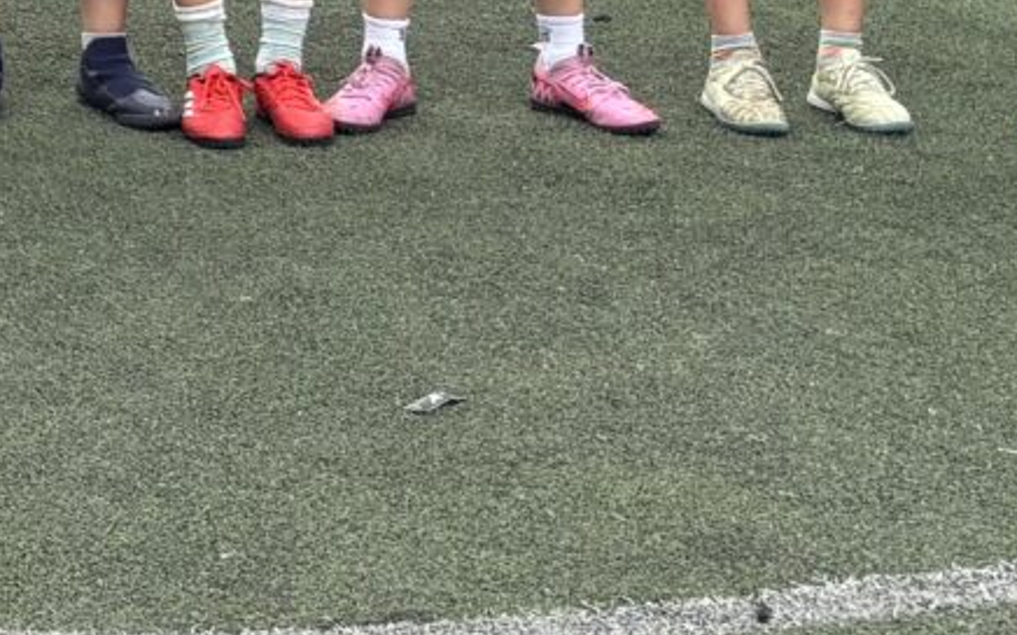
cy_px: -787
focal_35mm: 162
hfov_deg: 11.9
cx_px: -826
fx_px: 4488
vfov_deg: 7.6
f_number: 1.6
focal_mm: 5.96
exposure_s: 1/1037
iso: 50
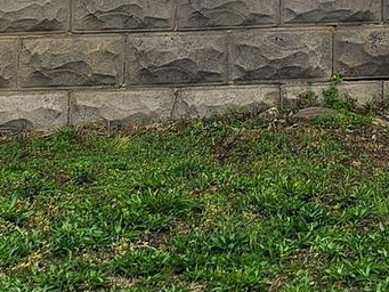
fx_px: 1551
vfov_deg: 9.5
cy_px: -430
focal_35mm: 138
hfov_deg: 13.9
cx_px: 462
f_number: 1.8
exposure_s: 1/754
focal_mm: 5.54
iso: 25
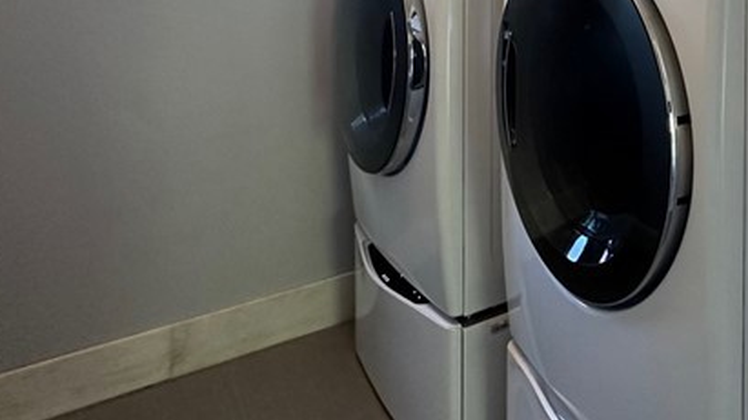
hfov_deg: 47.0
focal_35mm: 38
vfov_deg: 27.0
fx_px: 754
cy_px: -102
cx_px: 686
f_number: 2.2
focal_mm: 2.22
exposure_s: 1/60
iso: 320
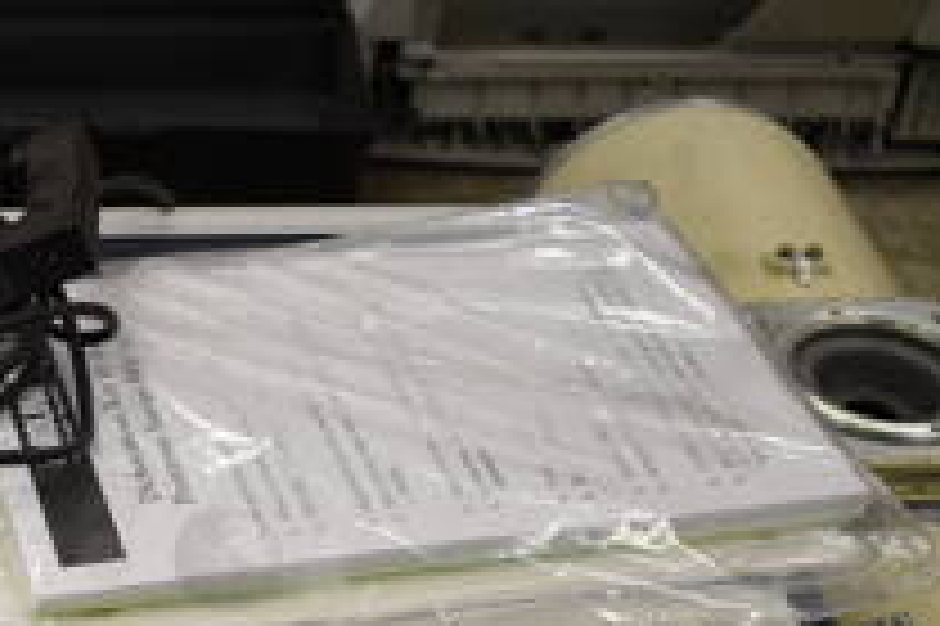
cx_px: -36
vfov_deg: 16.6
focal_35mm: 79
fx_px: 2061
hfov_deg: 24.3
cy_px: 739
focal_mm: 18
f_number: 3.5
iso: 800
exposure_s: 1/160
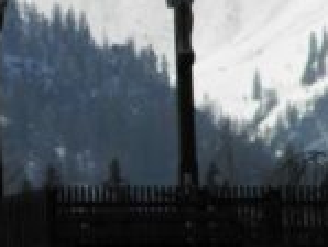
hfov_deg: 1.8
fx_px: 10659
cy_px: -31
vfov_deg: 1.3
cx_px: 77
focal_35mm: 1124
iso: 100
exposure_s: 1/800
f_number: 5.4
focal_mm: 75
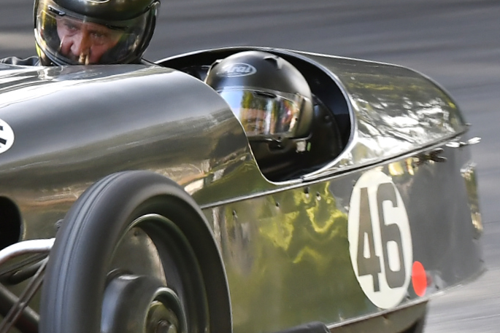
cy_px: 285
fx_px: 6932
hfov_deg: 4.1
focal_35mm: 499
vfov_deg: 2.8
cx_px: -111
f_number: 5
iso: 560
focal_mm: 120
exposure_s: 1/100
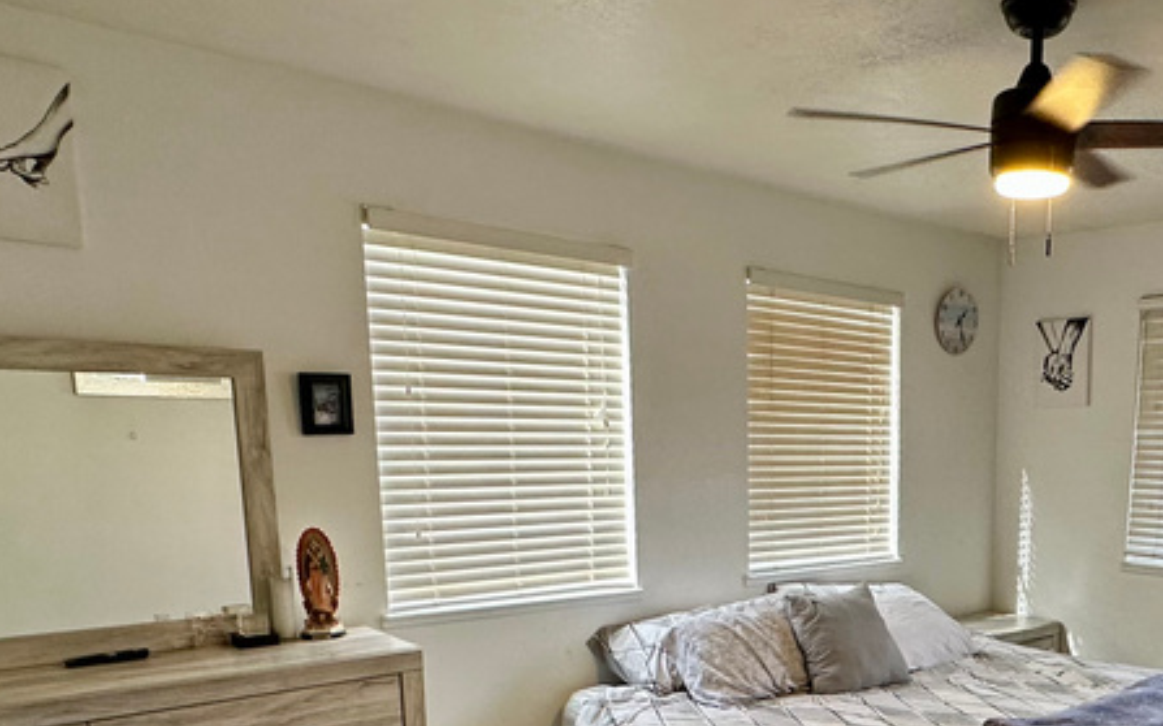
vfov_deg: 35.5
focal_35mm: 34
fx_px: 1077
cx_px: 900
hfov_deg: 53.6
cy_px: 625
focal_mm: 2.22
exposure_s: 1/120
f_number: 2.2
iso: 200
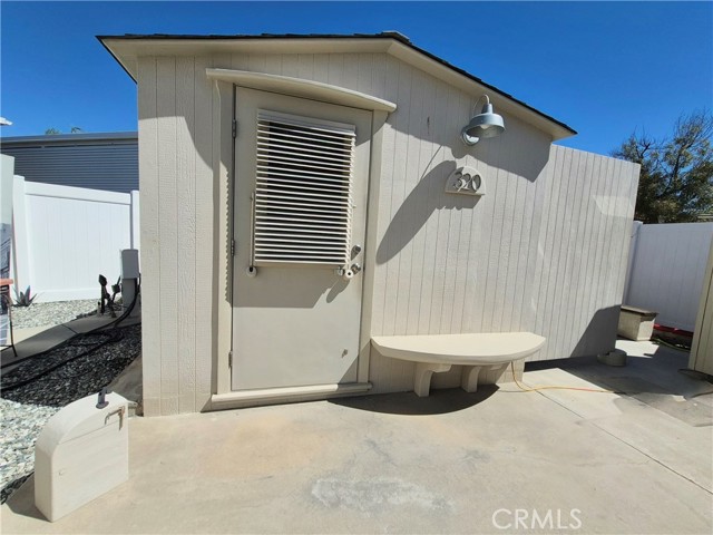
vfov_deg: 89.9
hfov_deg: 106.2
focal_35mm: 13
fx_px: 268
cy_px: 268
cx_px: 356
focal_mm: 1.74
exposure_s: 1/5000
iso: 50
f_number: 2.2
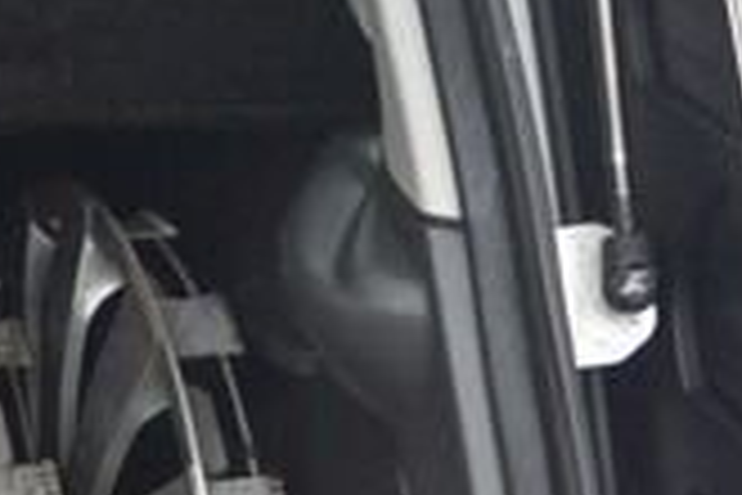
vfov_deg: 7.8
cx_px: -863
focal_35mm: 174
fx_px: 3586
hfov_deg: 10.6
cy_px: 556
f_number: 3.5
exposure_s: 1/125
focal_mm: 10.7
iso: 280
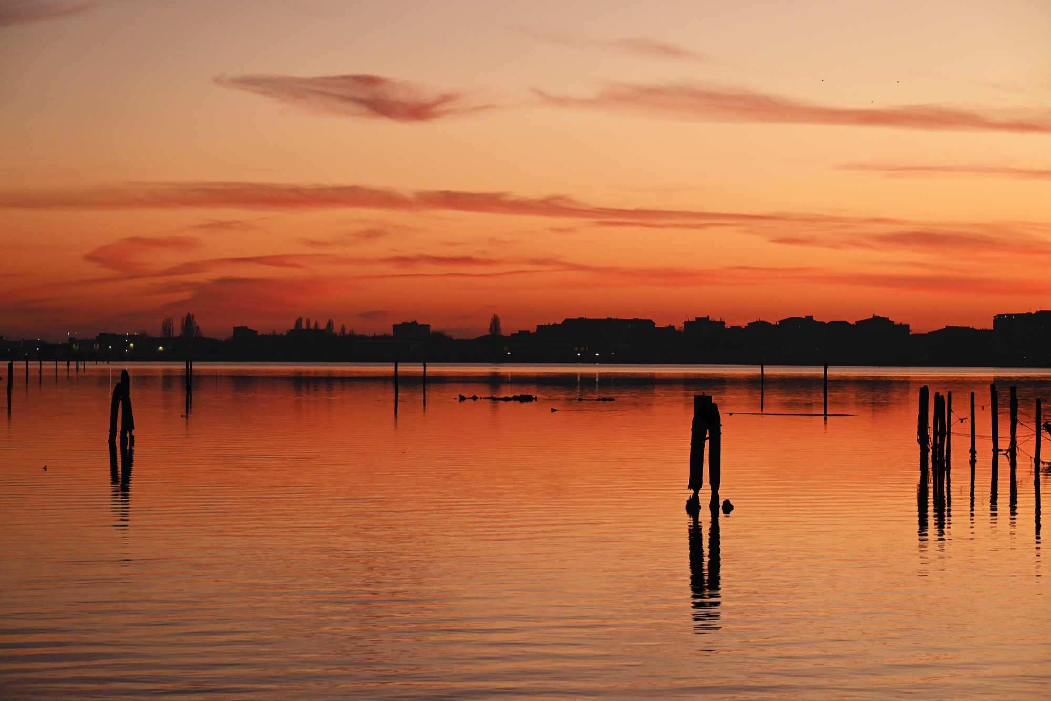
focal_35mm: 102
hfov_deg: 20.0
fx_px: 2978
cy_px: 350
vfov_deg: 13.4
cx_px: 526
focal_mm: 68
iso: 1000
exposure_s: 1/160
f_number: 6.3
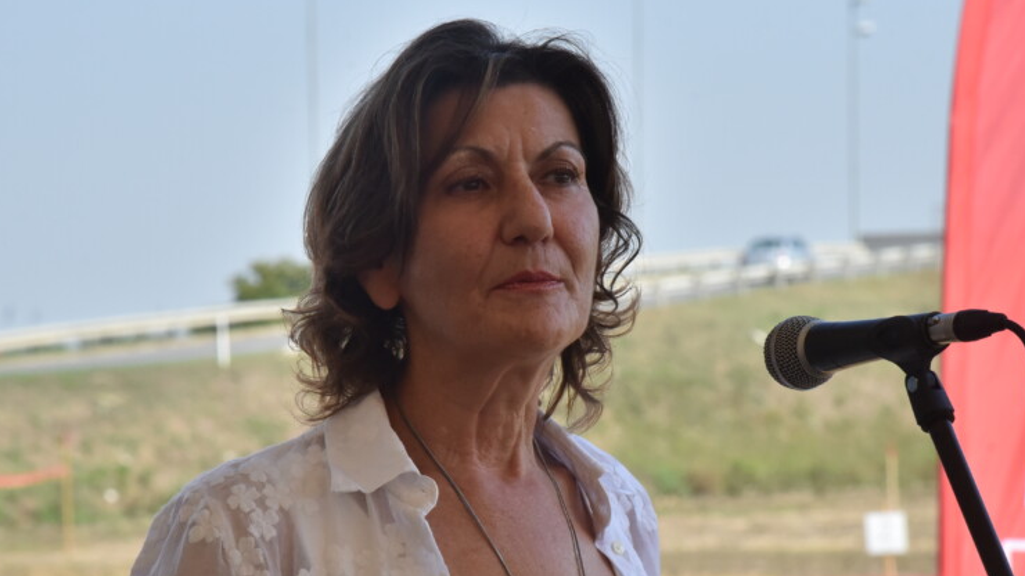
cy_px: 368
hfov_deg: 12.4
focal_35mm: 174
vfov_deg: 7.0
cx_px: 522
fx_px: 4728
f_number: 11
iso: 2000
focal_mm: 120
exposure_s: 1/2000
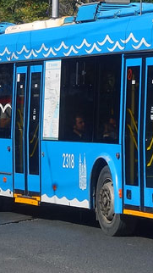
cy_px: -58
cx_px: 161
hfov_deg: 7.2
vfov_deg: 12.5
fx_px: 1212
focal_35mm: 168
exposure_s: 1/500
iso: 125
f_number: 7.1
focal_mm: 16.01
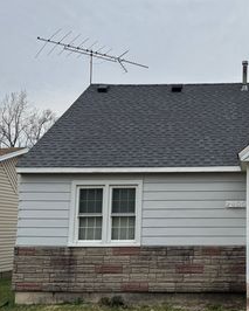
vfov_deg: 41.9
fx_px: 405
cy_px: 179
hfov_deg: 32.1
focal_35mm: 44
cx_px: 235
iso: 80
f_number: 1.78
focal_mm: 6.76
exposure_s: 1/2959
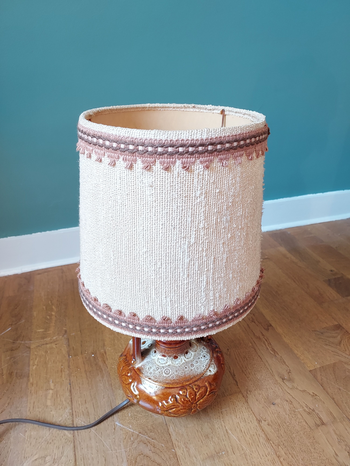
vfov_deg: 71.6
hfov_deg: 56.8
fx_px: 324
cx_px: 175
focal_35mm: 24
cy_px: 233
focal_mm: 4.6
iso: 400
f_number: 1.8
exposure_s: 1/60
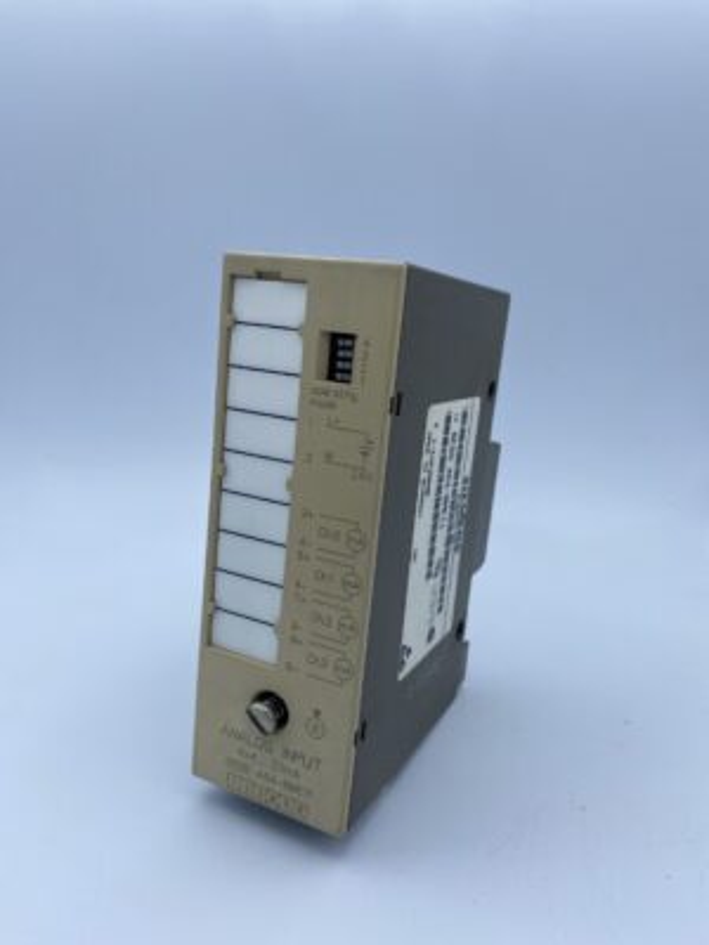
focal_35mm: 26
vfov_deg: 67.3
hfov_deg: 53.1
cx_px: 354
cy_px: 472
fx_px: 710
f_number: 1.8
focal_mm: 4.25
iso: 32
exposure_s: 1/1258
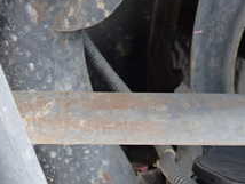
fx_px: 496
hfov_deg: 25.2
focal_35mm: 70
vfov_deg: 19.2
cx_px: -41
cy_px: 250
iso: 400
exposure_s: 1/30
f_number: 2
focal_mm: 4.5
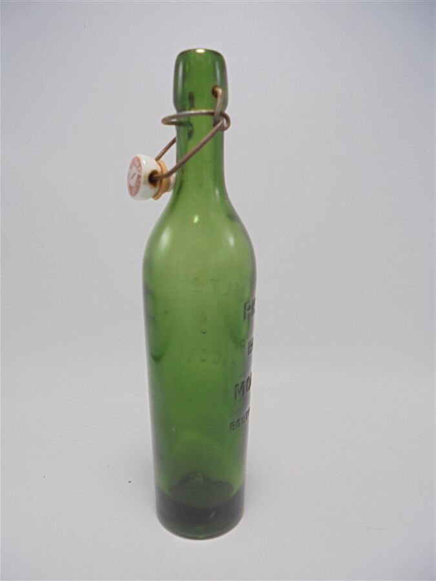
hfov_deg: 53.1
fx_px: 437
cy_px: 290
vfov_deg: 67.3
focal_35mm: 26
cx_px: 218
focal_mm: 4.6
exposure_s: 1/80
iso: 100
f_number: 3.5
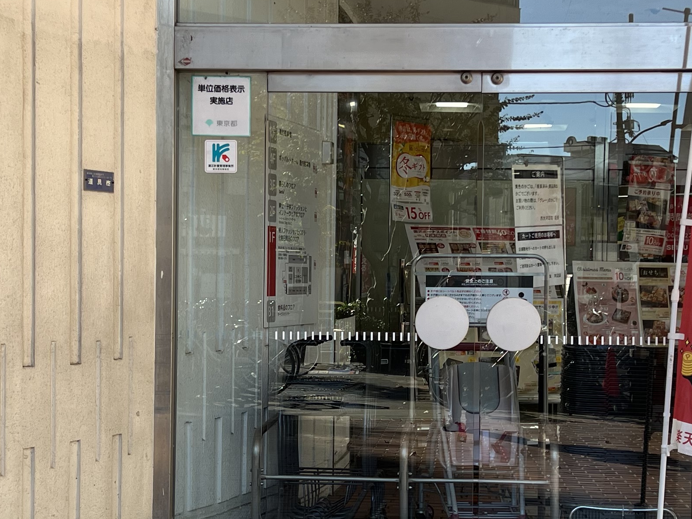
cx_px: 381
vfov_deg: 22.2
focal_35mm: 66
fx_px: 1319
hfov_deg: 29.4
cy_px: 318
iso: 50
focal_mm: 5.7
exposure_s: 1/957
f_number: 1.5
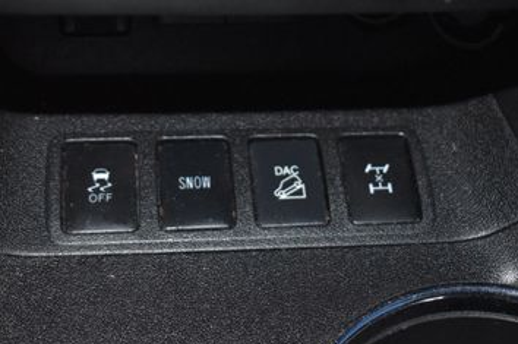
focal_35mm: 76
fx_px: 1092
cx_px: 269
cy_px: 136
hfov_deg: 26.7
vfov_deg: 17.9
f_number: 4.2
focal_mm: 28
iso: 2200
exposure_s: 1/60
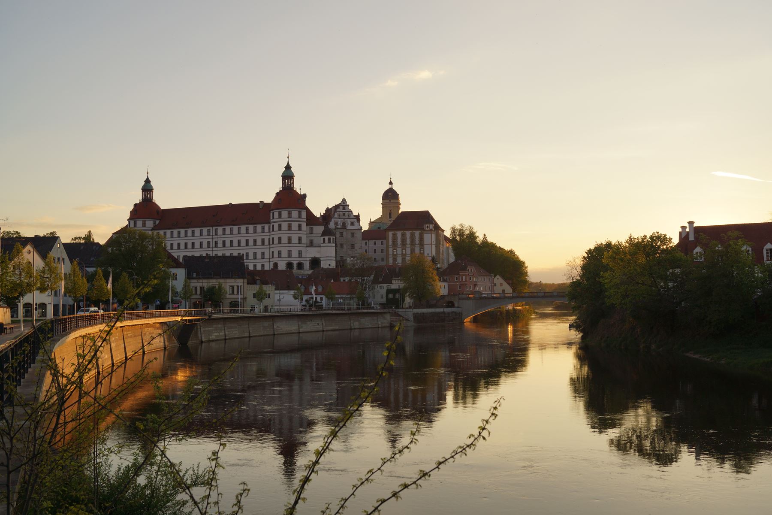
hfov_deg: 57.2
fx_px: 708
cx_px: 386
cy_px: 258
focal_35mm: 33
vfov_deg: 40.0
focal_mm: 22
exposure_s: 1/400
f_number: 5.6
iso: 100
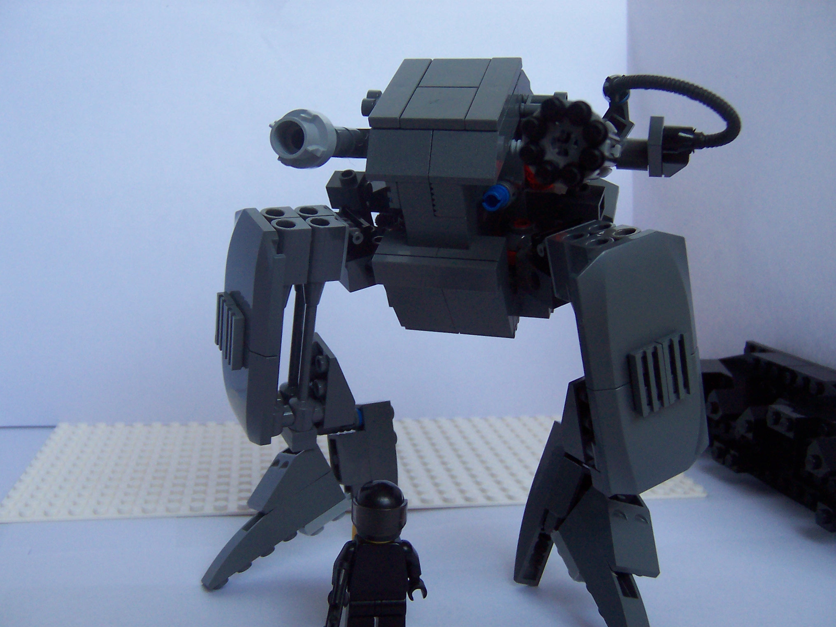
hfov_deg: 51.4
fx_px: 869
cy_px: 314
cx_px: 418
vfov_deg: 39.7
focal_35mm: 36
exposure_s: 1/30
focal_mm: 5.6
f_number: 2.8
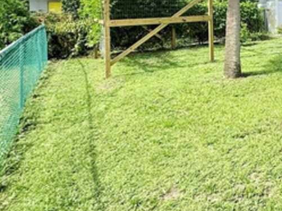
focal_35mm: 36
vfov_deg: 36.3
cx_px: 289
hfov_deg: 43.2
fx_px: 293
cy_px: 7
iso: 50
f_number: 2.2
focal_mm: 2.22
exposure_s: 1/1901
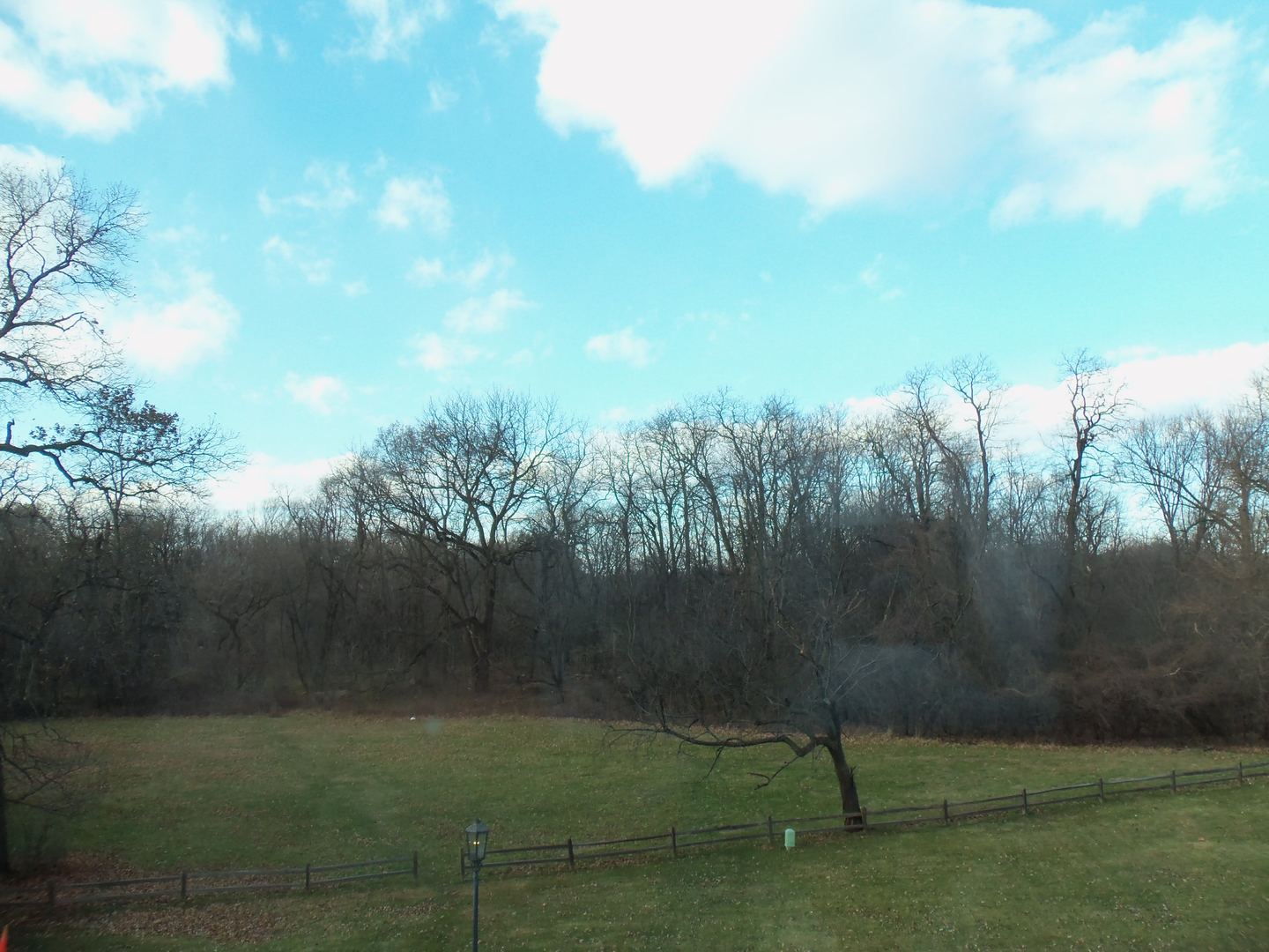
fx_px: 1063
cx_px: 634
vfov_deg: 48.2
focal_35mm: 29
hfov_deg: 61.7
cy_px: 476
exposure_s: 1/160
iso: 80
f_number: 3.4
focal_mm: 5.2
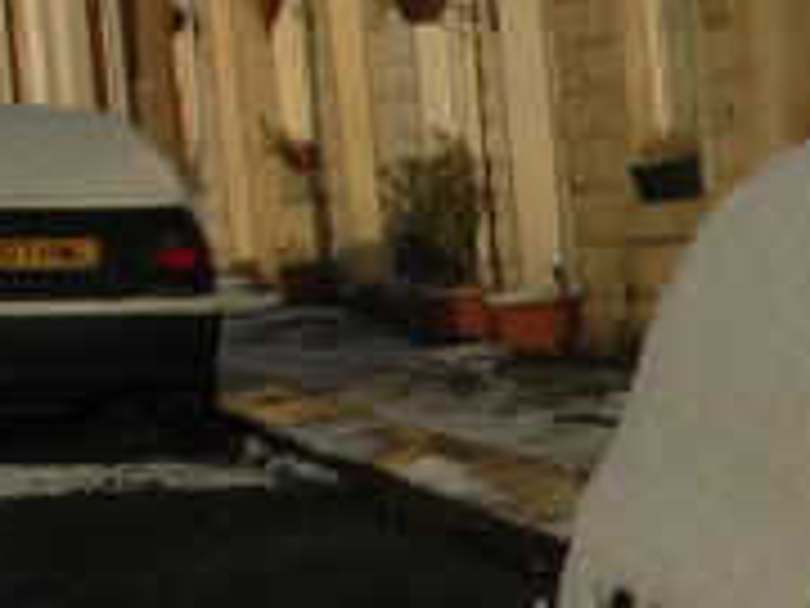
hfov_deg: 10.3
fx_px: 4189
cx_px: 1559
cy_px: 687
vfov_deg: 8.2
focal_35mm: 179
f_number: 10
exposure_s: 1/400
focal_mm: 28
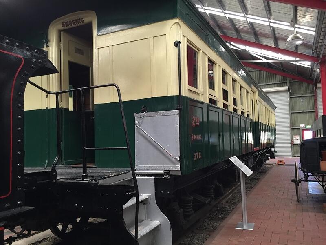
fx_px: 273
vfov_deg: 48.2
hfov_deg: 61.7
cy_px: 122
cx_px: 163
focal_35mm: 29
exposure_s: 1/30
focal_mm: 4.15
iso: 125
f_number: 2.2
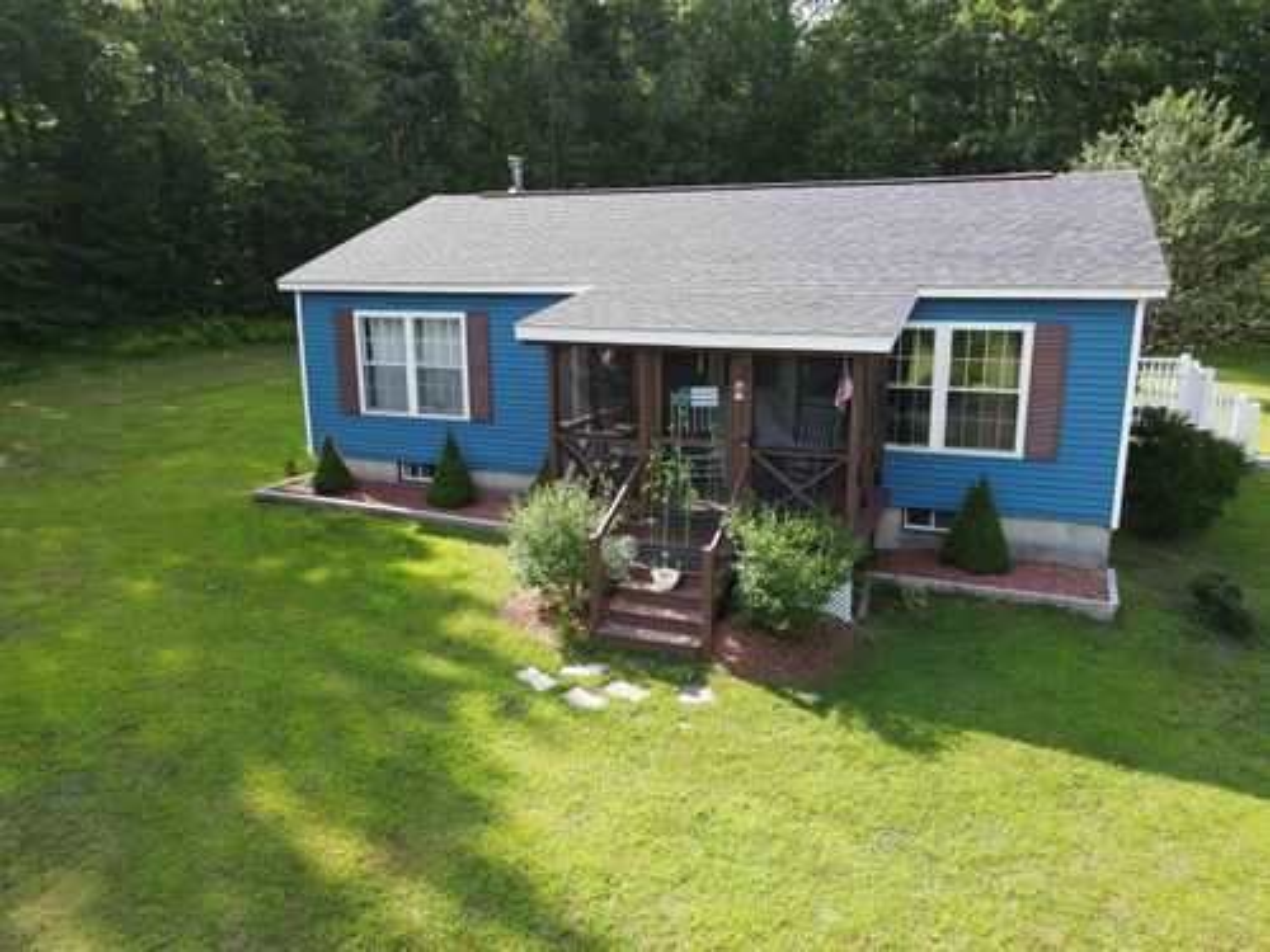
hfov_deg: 71.6
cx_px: 635
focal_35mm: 24
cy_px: 476
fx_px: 881
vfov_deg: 56.8
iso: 100
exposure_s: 1/125
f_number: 2.8
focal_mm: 4.5
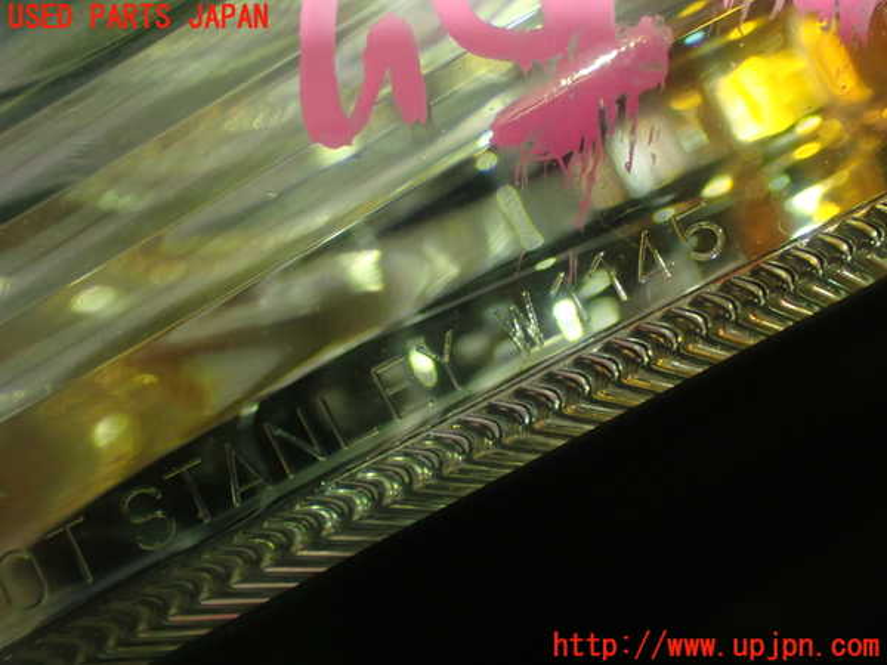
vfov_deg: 29.1
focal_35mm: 50
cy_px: 332
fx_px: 1281
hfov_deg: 38.2
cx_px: 444
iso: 800
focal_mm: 9.01
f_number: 3.2
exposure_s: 1/20
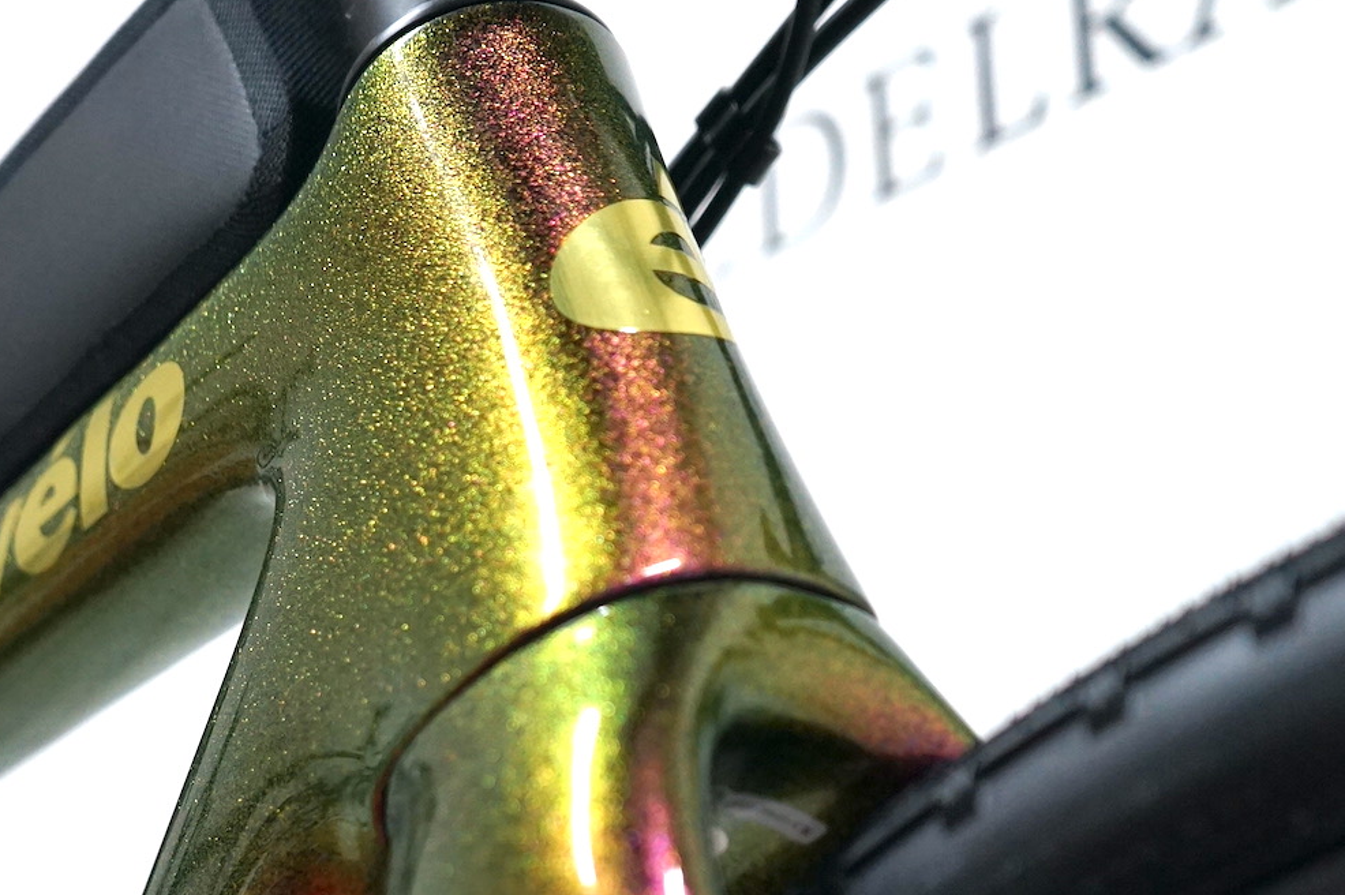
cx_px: 518
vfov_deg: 20.2
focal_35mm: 66
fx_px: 2464
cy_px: 812
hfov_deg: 30.4
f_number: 4
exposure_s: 1/160
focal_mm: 31
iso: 1600
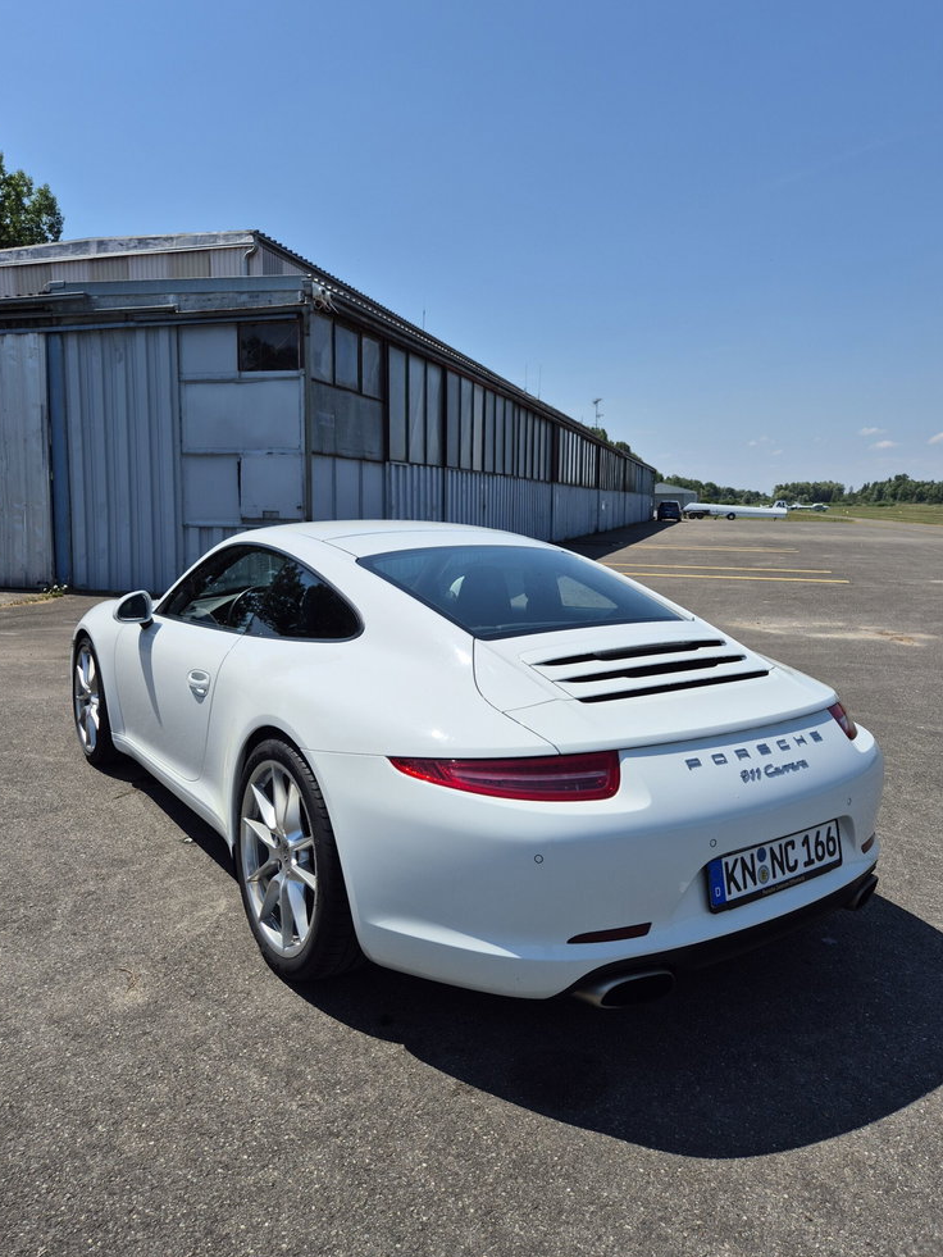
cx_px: 452
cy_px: 604
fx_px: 872
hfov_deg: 56.8
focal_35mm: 24
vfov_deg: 71.6
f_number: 1.8
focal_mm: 5.4
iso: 25
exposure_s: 1/2968
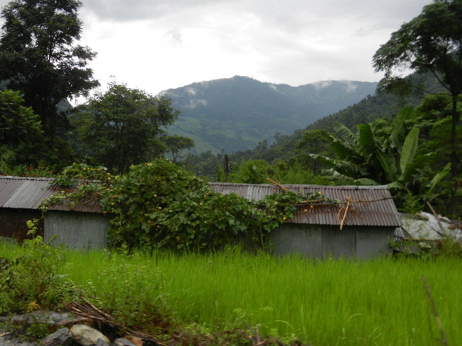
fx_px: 601
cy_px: 173
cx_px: 231
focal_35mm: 45
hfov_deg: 42.1
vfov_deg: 32.2
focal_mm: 8.2
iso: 160
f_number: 4.2
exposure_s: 1/250
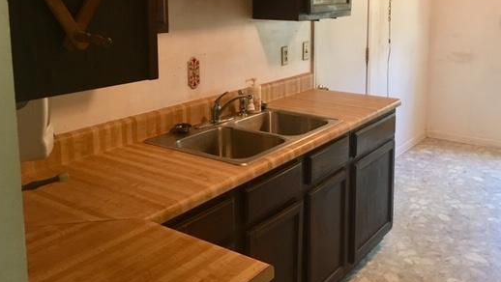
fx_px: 518
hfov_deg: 51.4
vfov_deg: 30.0
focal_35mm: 39
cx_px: 284
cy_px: 69
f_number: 2.2
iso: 125
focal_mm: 4.15
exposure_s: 1/30
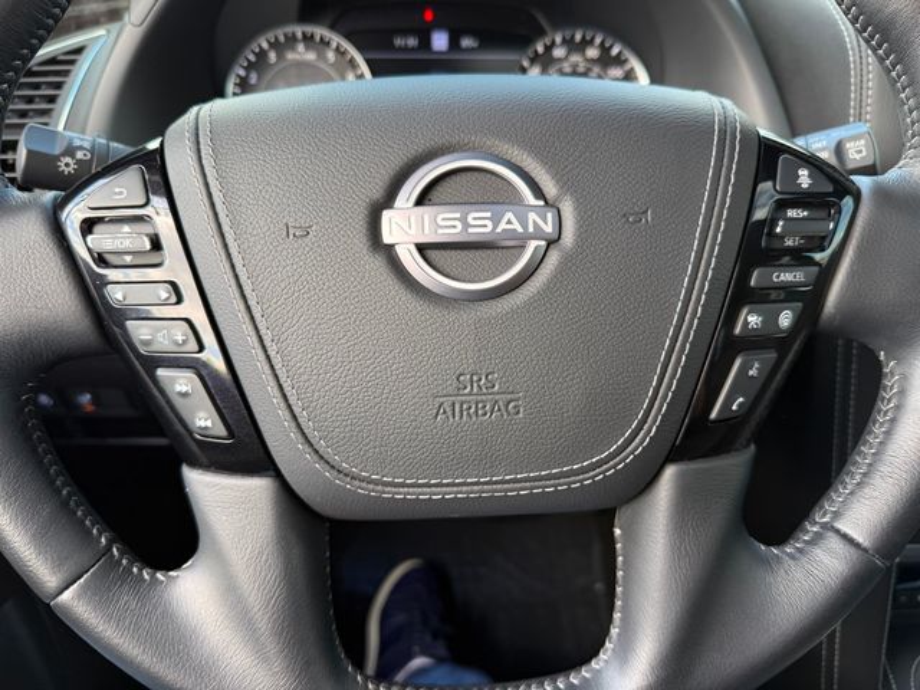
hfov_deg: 71.6
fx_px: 638
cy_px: 345
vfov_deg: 56.8
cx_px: 460
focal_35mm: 24
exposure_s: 1/129
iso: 80
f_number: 1.78
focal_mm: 6.76
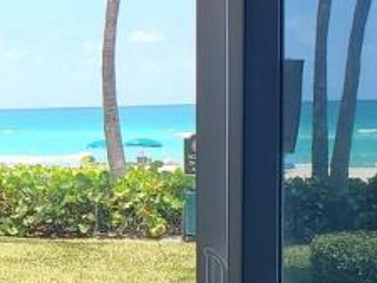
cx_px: -99
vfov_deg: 13.3
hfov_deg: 16.8
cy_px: 243
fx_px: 1210
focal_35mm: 111
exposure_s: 1/324
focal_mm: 4.3
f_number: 2.4
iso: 50
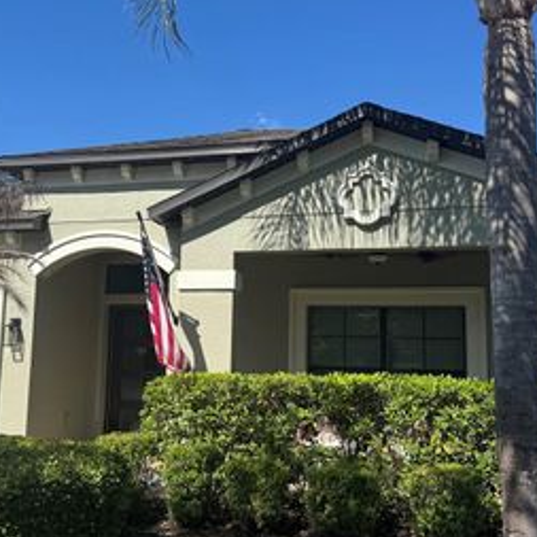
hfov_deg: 39.8
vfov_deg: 40.0
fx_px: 737
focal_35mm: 42
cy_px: 275
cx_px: 210
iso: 80
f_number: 1.78
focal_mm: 6.76
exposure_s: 1/4049
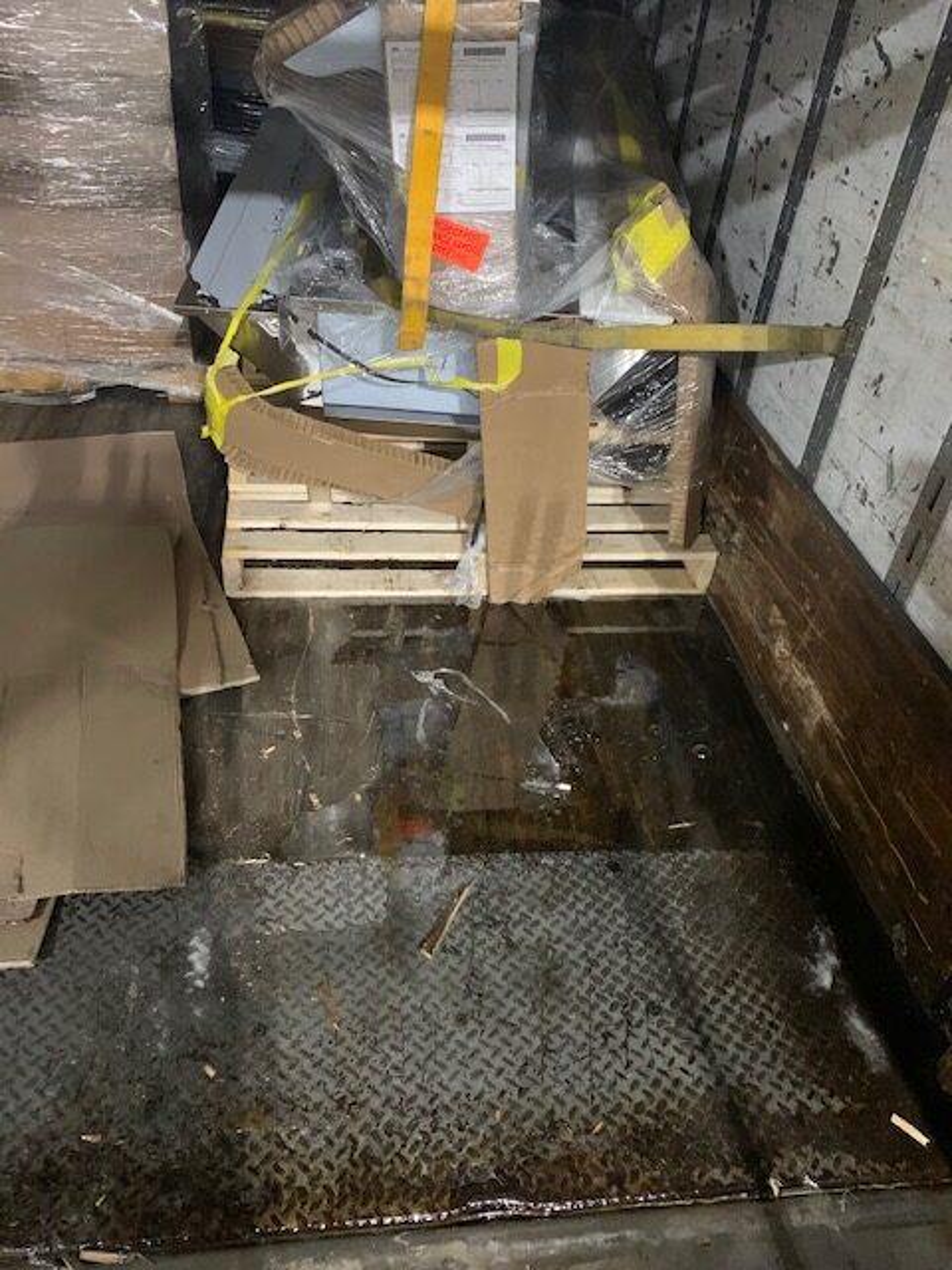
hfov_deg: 53.1
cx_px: 476
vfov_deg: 67.3
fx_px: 953
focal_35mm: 26
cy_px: 635
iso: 640
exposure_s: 1/30
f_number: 1.8
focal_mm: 4.25
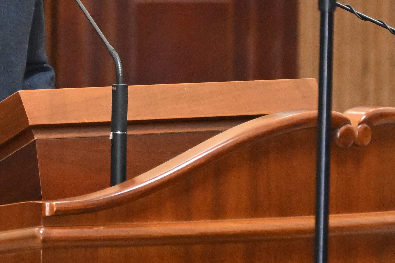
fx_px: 8677
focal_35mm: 791
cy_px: -79
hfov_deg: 2.6
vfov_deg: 1.7
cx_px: 2
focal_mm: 175
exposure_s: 1/250
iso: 5000
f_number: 6.3
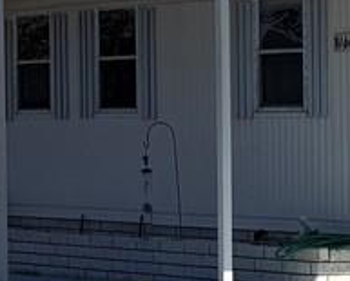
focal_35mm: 194
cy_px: 257
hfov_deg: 9.2
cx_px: 762
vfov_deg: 8.0
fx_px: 2013
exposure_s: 1/6173
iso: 80
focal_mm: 6.76
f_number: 1.78
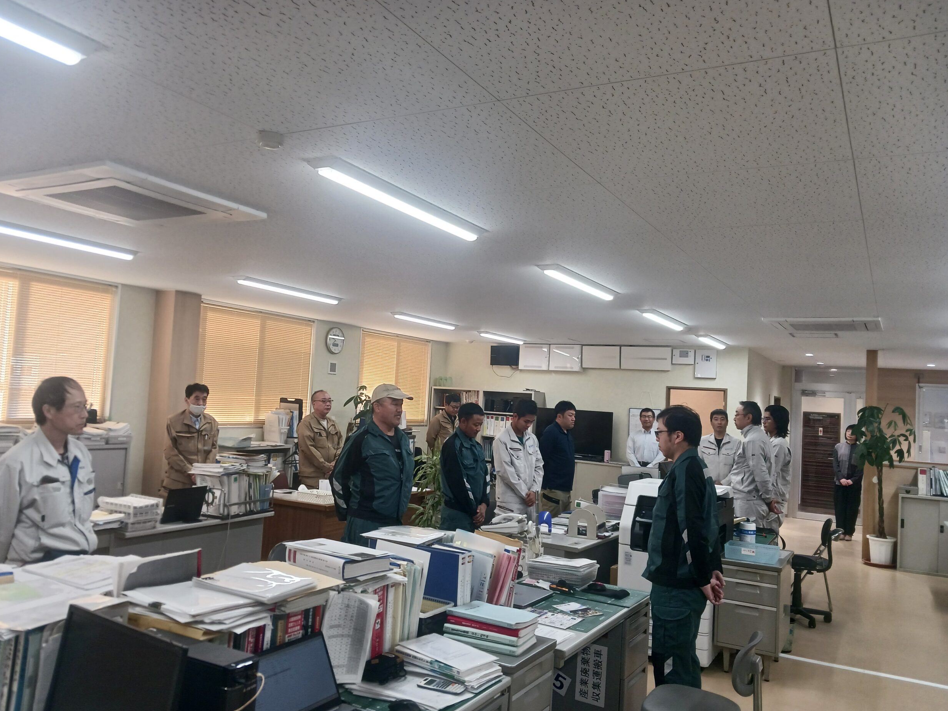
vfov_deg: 49.7
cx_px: 461
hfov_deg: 63.4
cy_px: 349
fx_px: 767
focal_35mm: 28
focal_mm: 4
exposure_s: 1/50
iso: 100
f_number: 1.8
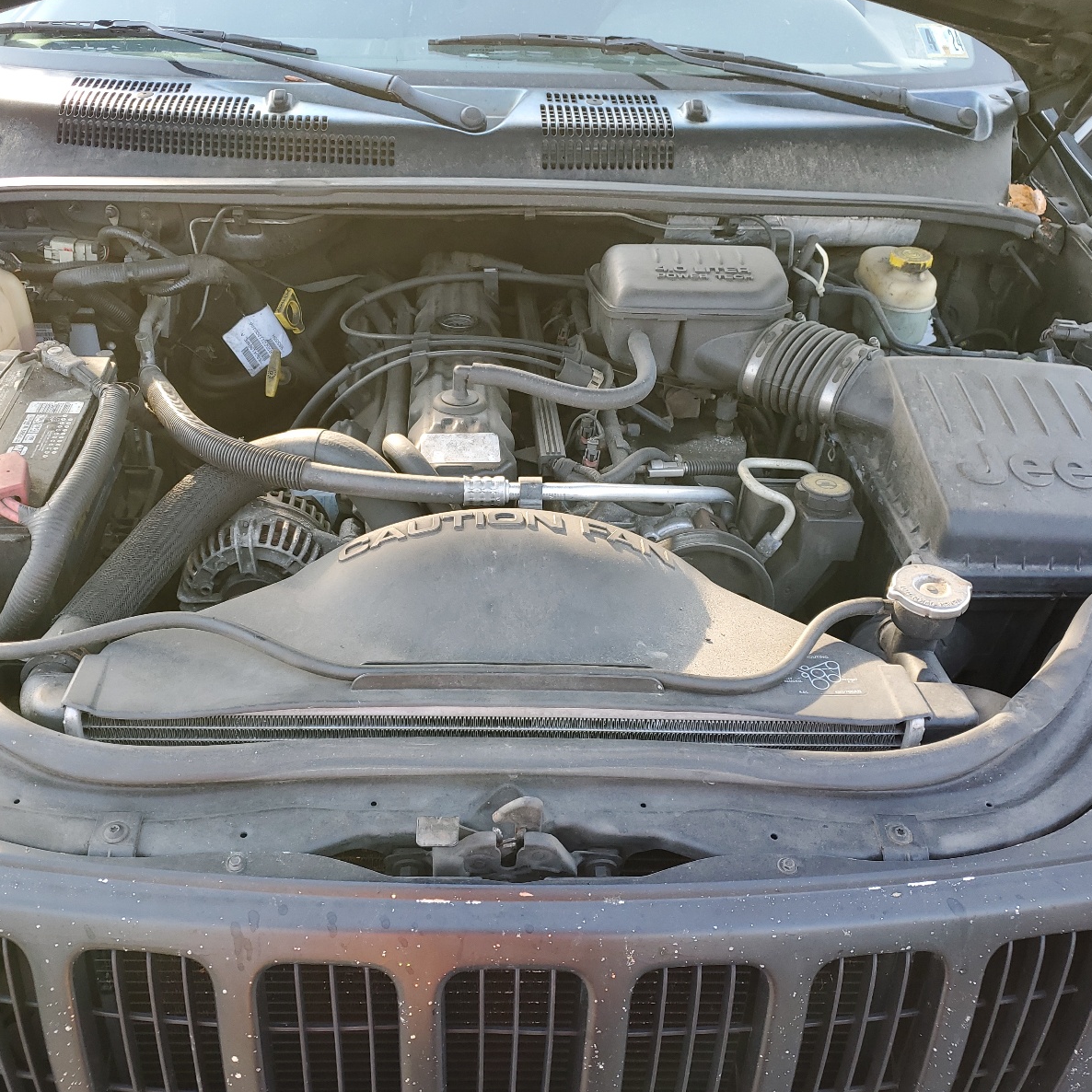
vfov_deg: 52.5
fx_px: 1106
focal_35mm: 31
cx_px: 485
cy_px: 548
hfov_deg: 52.4
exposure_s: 1/147
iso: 50
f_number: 1.5
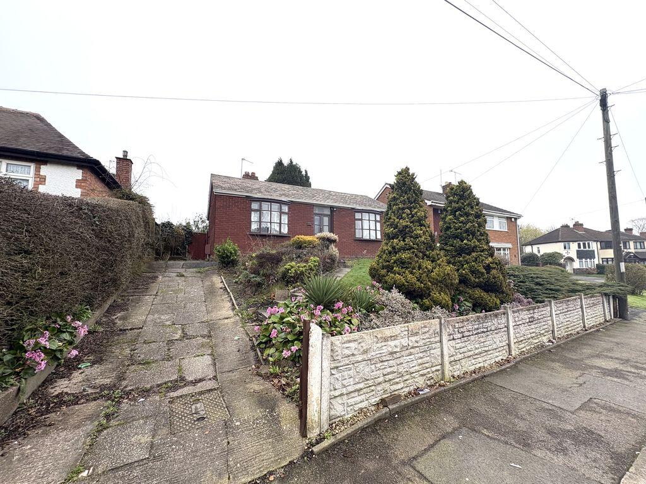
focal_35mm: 14
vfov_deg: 85.7
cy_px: 242
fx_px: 261
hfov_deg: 102.1
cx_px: 323
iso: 40
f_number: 2.2
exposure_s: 1/392
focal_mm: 2.22
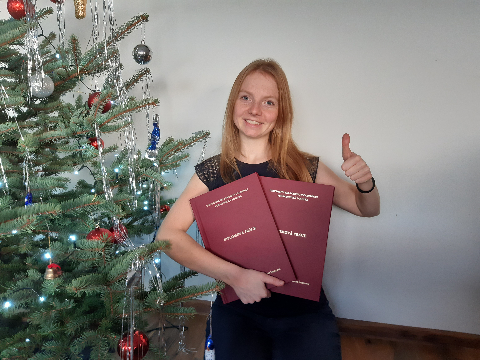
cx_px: 240
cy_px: 180
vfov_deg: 53.1
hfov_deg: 67.3
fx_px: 361
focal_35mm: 26
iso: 200
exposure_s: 1/33
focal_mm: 3.92
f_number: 1.7
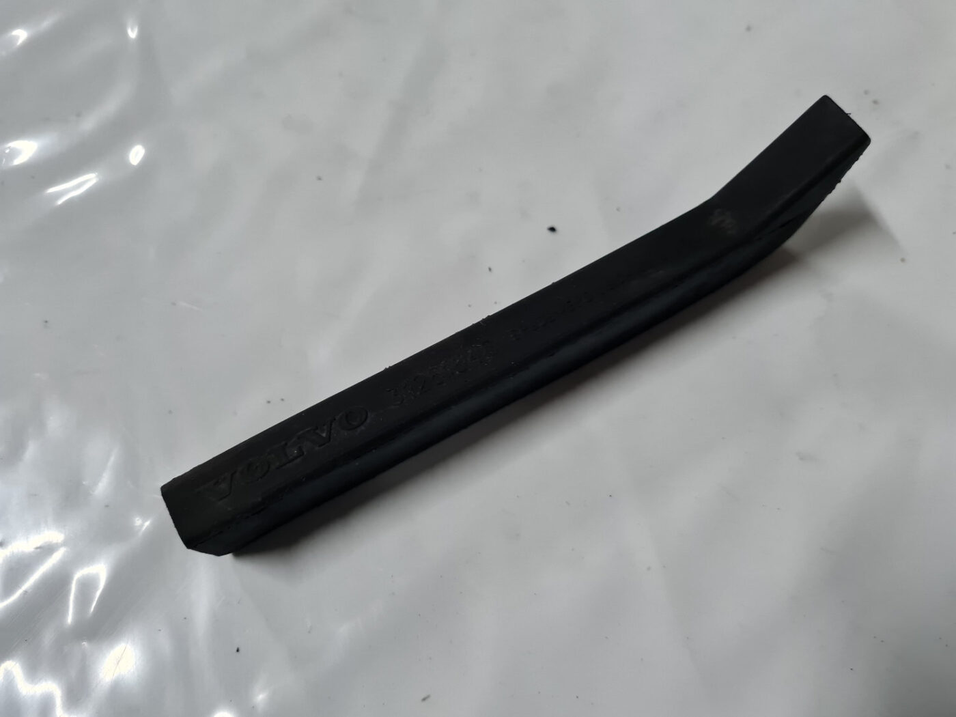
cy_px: 358
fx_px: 718
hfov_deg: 67.3
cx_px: 478
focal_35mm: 26
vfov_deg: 53.1
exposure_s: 1/50
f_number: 1.8
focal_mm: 5.4
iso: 500
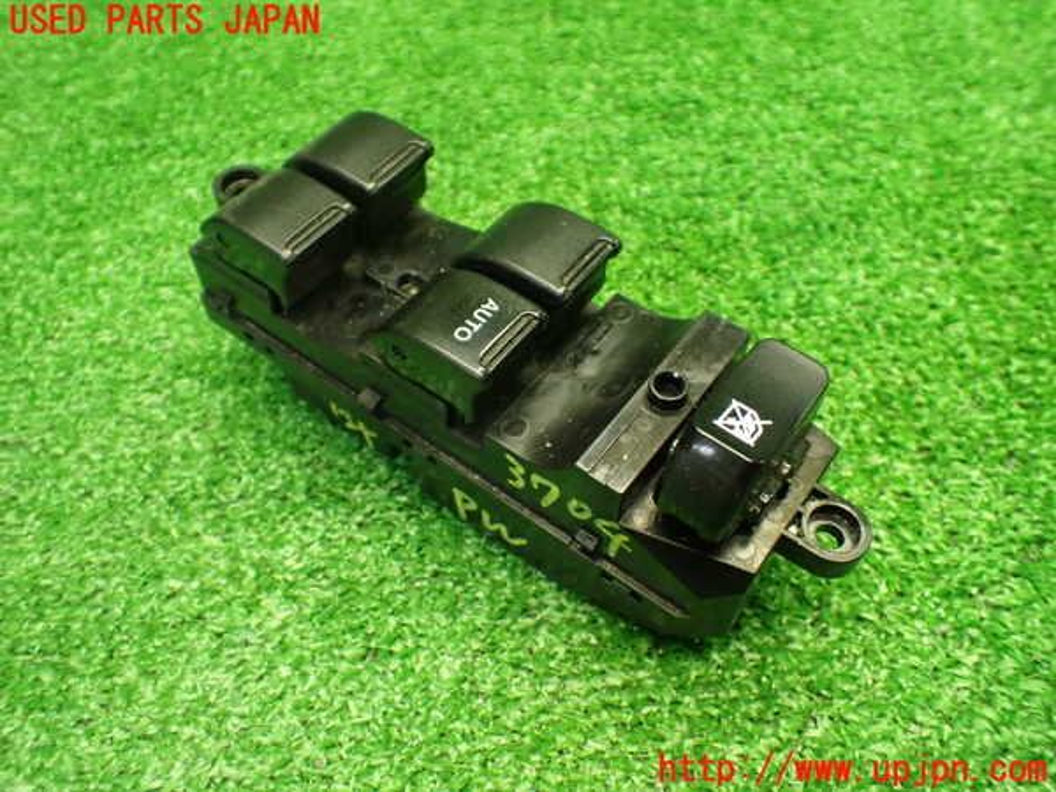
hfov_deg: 60.0
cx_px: 528
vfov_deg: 46.8
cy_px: 396
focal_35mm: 30
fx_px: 915
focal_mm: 5.4
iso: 800
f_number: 2.3
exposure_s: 1/100
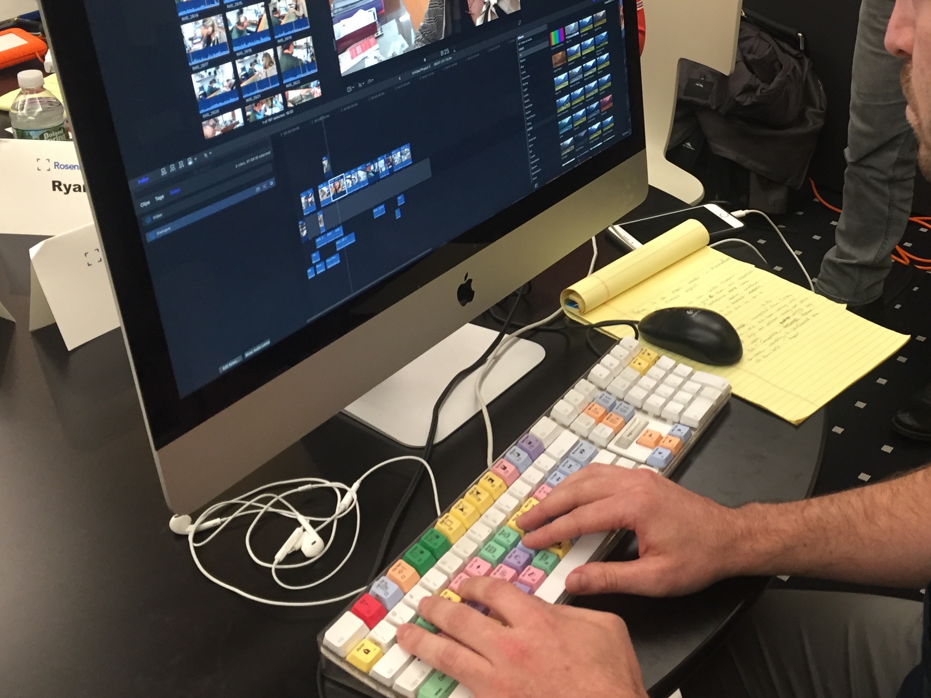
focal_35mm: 44
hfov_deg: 41.8
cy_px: 215
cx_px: 683
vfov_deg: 32.5
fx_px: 1183
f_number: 2.2
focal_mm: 4.15
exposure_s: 1/30
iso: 125
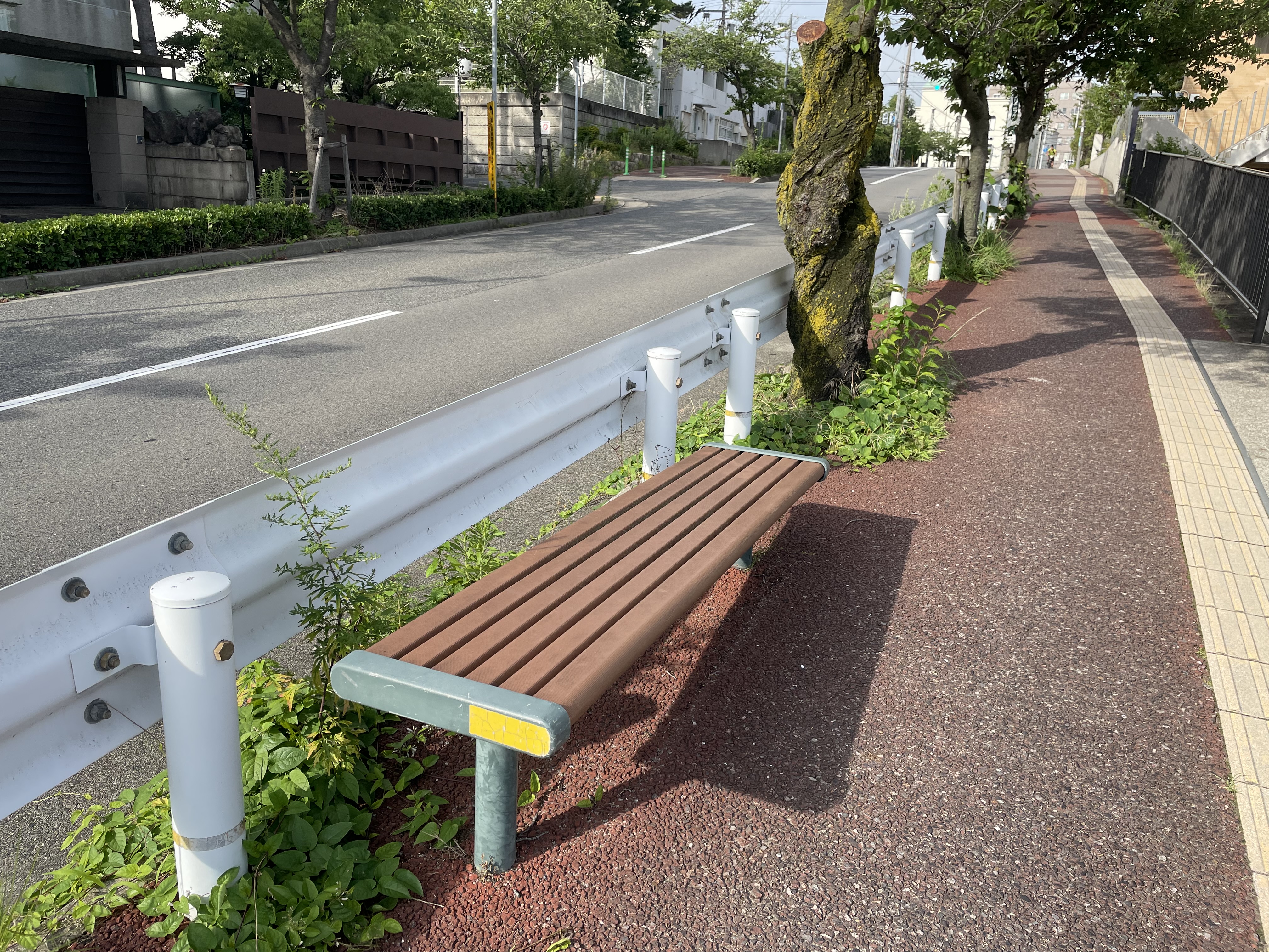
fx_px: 953
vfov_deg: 53.1
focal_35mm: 26
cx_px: 634
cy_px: 476
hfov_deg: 67.3
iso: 32
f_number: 1.6
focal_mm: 4.2
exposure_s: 1/1366
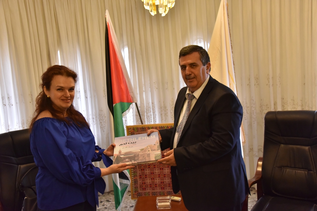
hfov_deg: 50.7
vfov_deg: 35.1
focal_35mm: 38
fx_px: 335
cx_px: 158
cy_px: 106
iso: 3200
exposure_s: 1/200
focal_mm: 38
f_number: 7.1
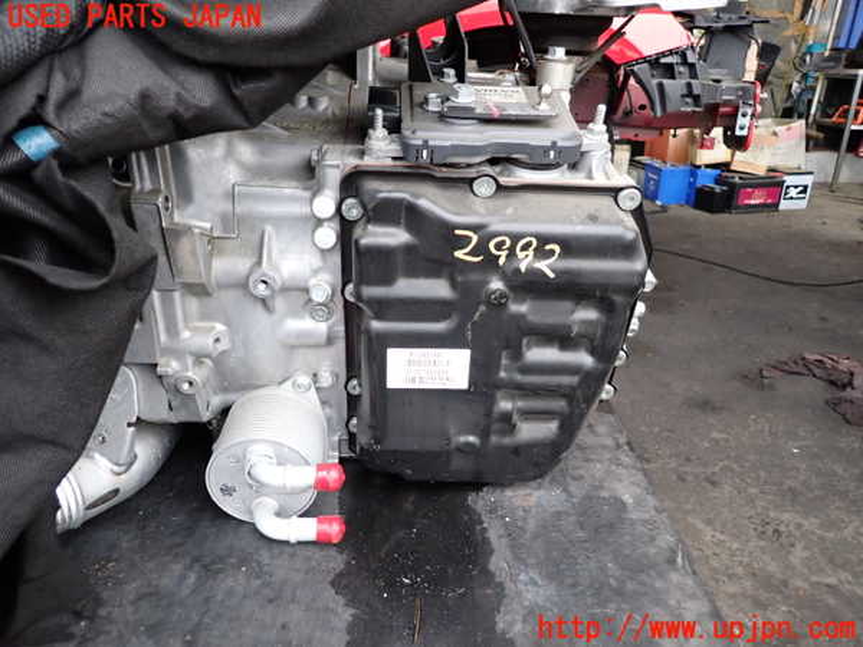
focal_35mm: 25
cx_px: 432
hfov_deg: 69.4
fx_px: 623
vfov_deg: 54.9
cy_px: 324
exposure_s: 1/50
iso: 320
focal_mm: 4.5
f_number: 2
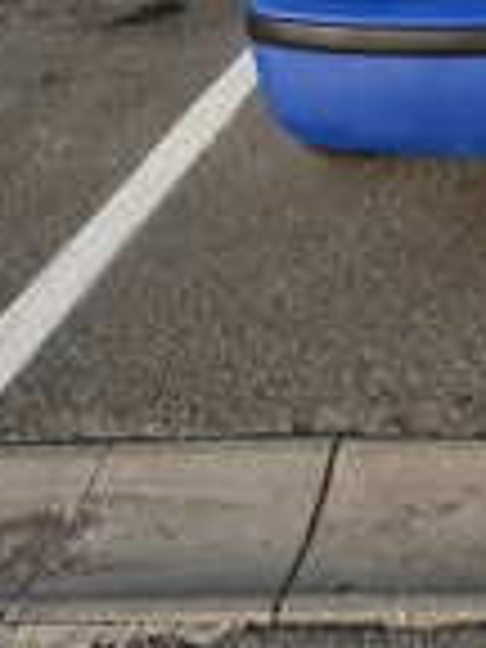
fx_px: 1198
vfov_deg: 27.6
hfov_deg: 21.4
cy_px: -72
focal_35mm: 64
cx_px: 572
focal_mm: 5.4
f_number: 1.8
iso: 25
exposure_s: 1/909
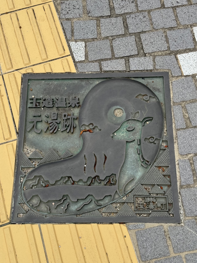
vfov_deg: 39.7
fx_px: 364
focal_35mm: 48
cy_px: 132
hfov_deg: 30.3
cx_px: 98
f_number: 1.78
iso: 64
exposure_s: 1/514
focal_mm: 6.76
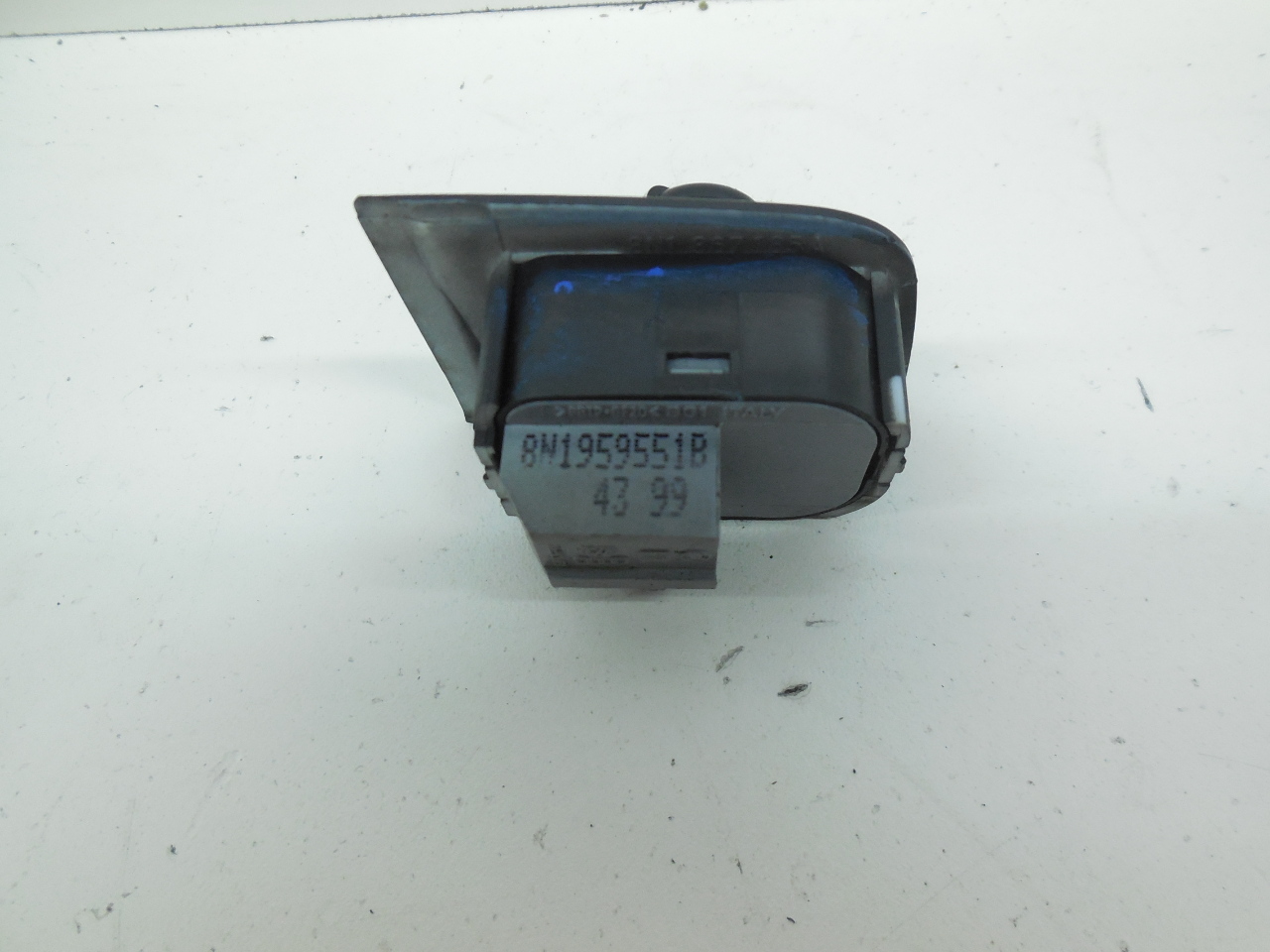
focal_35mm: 25
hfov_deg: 69.4
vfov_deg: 54.9
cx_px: 635
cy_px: 476
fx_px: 917
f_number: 3.1
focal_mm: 4.5
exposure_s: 1/250
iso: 400
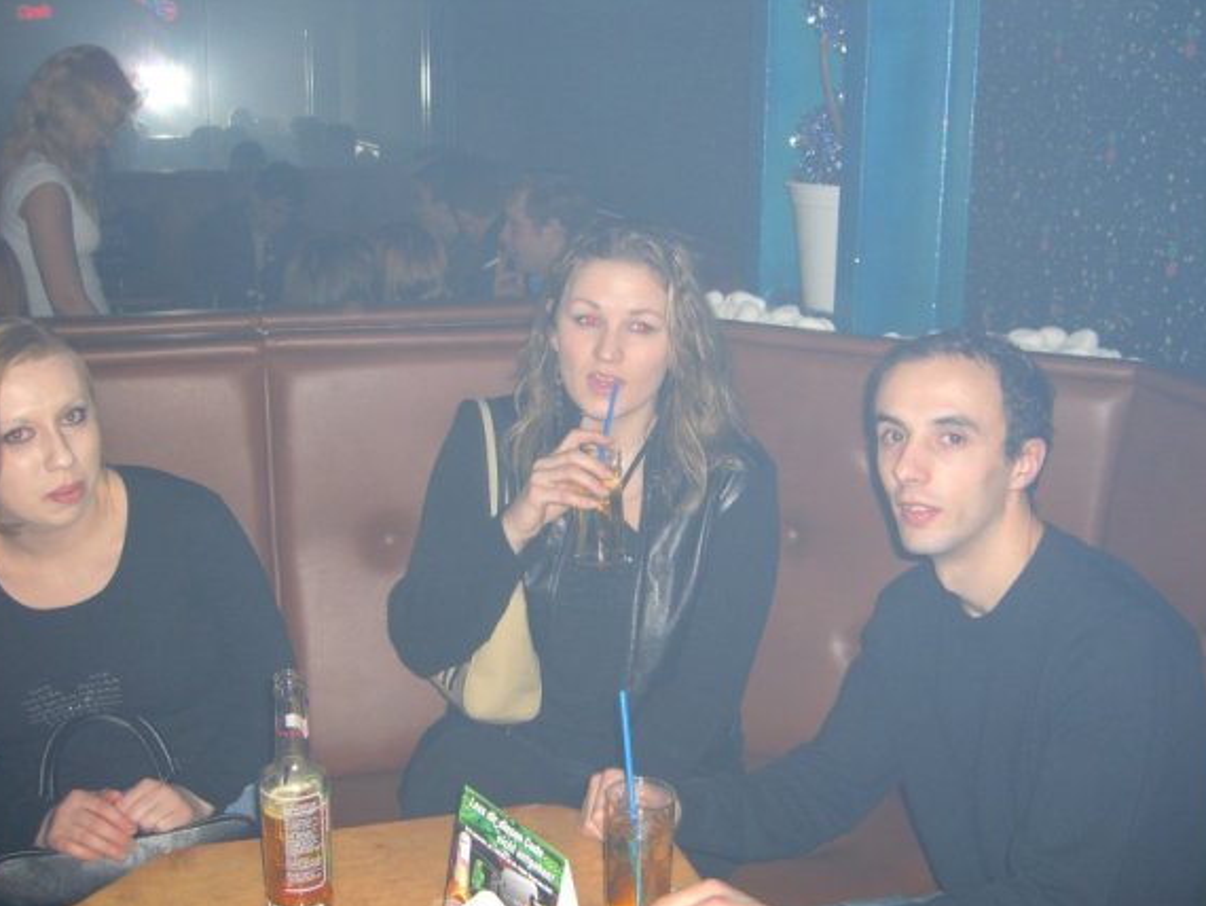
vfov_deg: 36.0
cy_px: 472
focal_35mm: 40
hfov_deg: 46.8
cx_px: 605
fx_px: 1394
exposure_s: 1/60
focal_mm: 7.9
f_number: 2.8
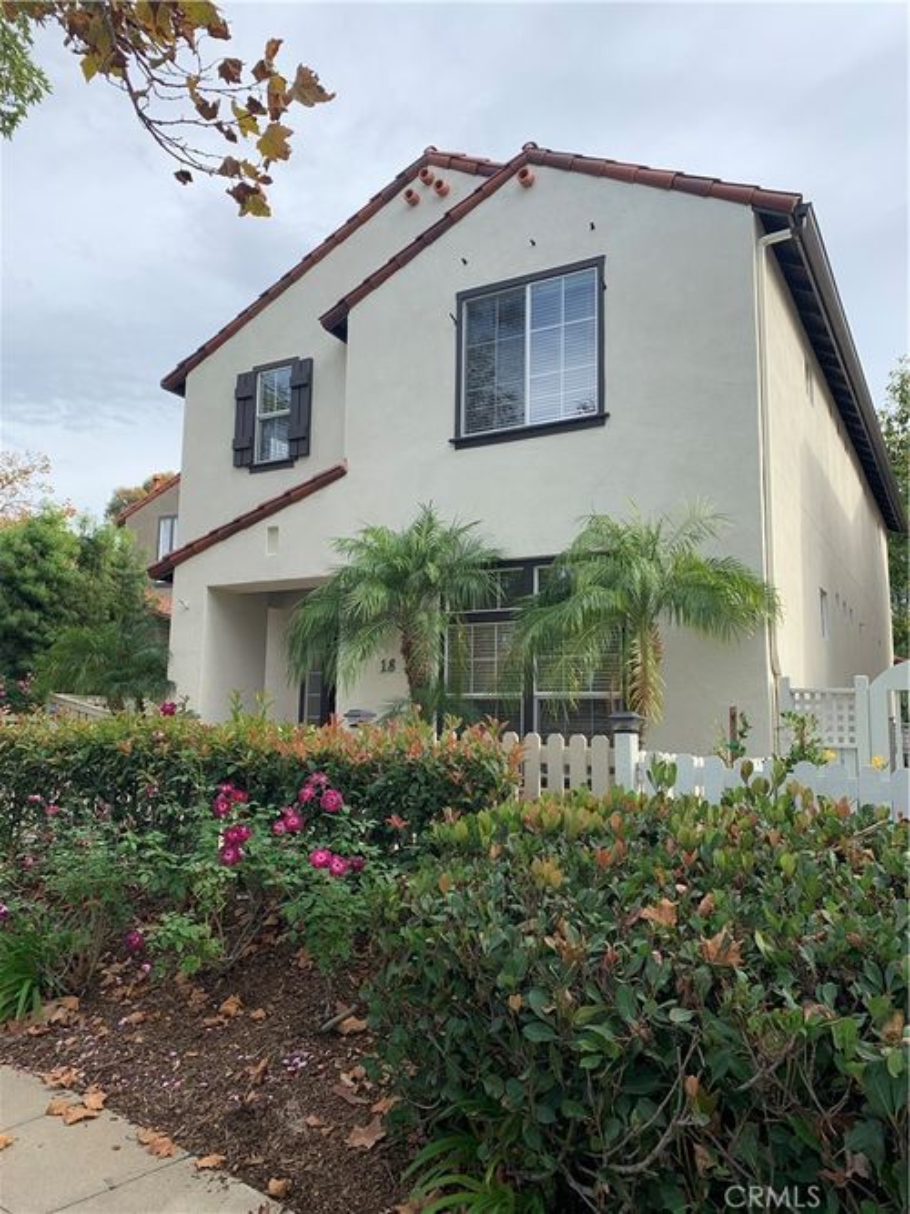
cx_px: 455
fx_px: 912
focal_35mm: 26
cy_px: 607
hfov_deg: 53.0
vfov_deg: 67.3
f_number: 1.8
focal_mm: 4.25
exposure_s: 1/1111
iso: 25
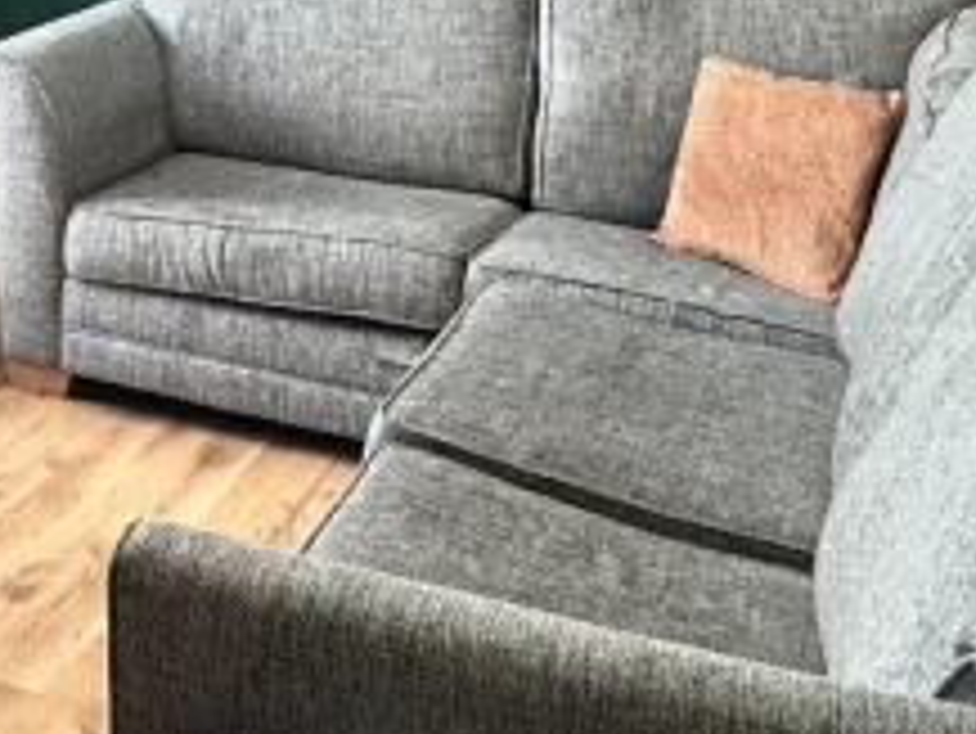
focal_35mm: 66
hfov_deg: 27.5
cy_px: -315
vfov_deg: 19.8
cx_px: -27
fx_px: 1862
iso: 64
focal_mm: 2.22
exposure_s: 1/100
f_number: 2.2
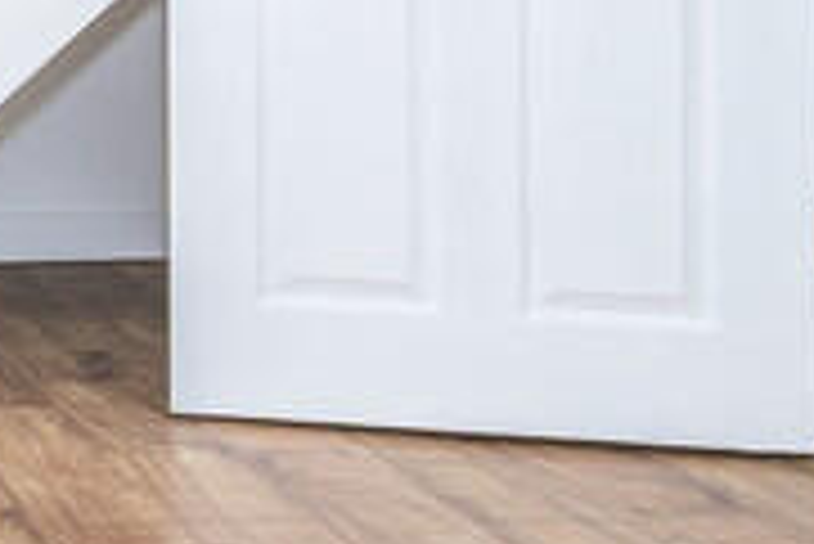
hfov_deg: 21.6
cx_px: -391
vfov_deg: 16.5
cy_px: -124
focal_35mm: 79
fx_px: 1788
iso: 320
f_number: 7.1
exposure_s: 1/200
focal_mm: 14
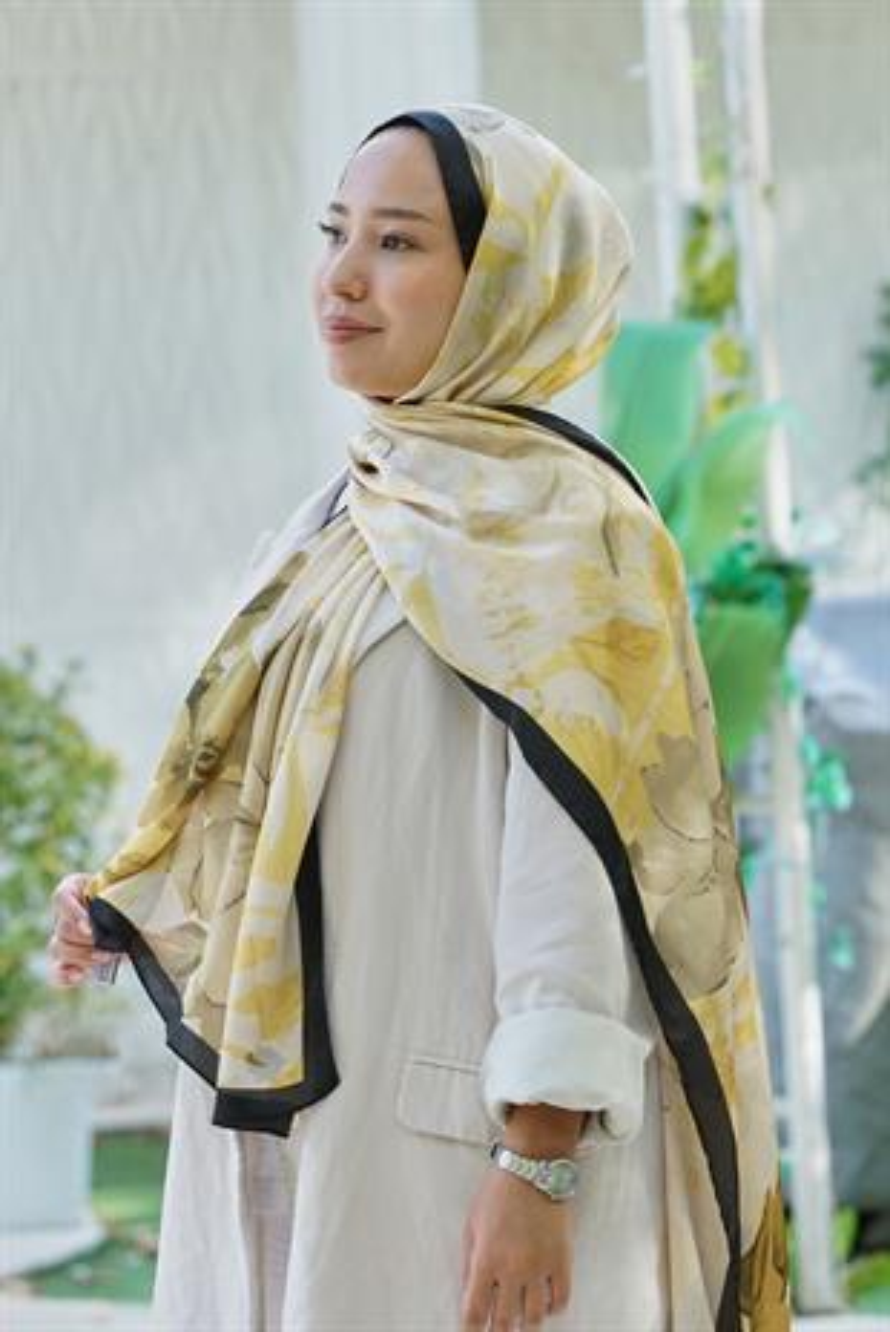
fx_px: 4258
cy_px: 666
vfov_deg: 17.8
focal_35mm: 115
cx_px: 445
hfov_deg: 11.9
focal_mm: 115
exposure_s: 1/125
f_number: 5.6
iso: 500
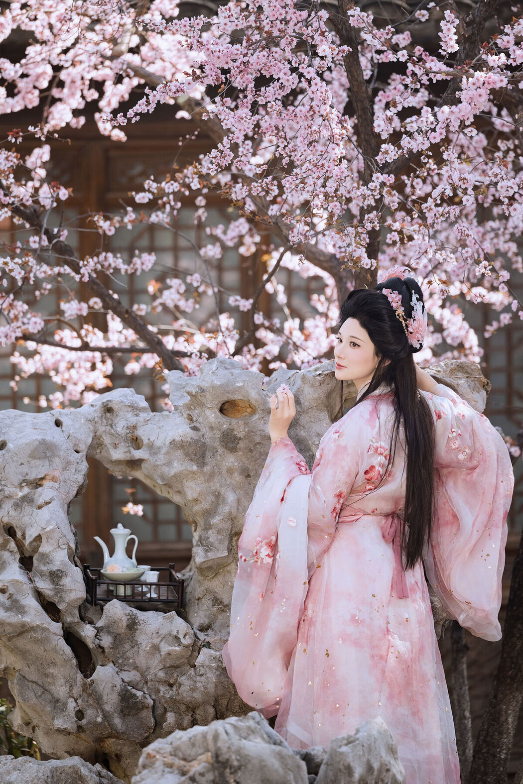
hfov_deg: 7.3
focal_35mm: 187
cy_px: 392
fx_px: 4075
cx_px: 262
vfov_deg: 11.0
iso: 100
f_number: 3.2
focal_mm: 187
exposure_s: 1/400
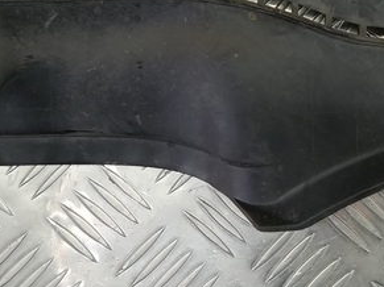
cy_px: -78
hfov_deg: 20.3
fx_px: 1053
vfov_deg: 14.9
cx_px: 335
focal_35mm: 95
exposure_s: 1/50
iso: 164
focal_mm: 4.11
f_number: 1.6
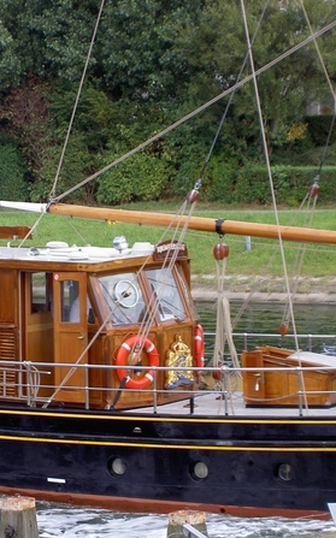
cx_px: -6
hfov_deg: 7.9
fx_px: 2420
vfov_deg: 12.7
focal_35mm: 165
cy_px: 270
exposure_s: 1/125
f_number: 4.9
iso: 100
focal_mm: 24
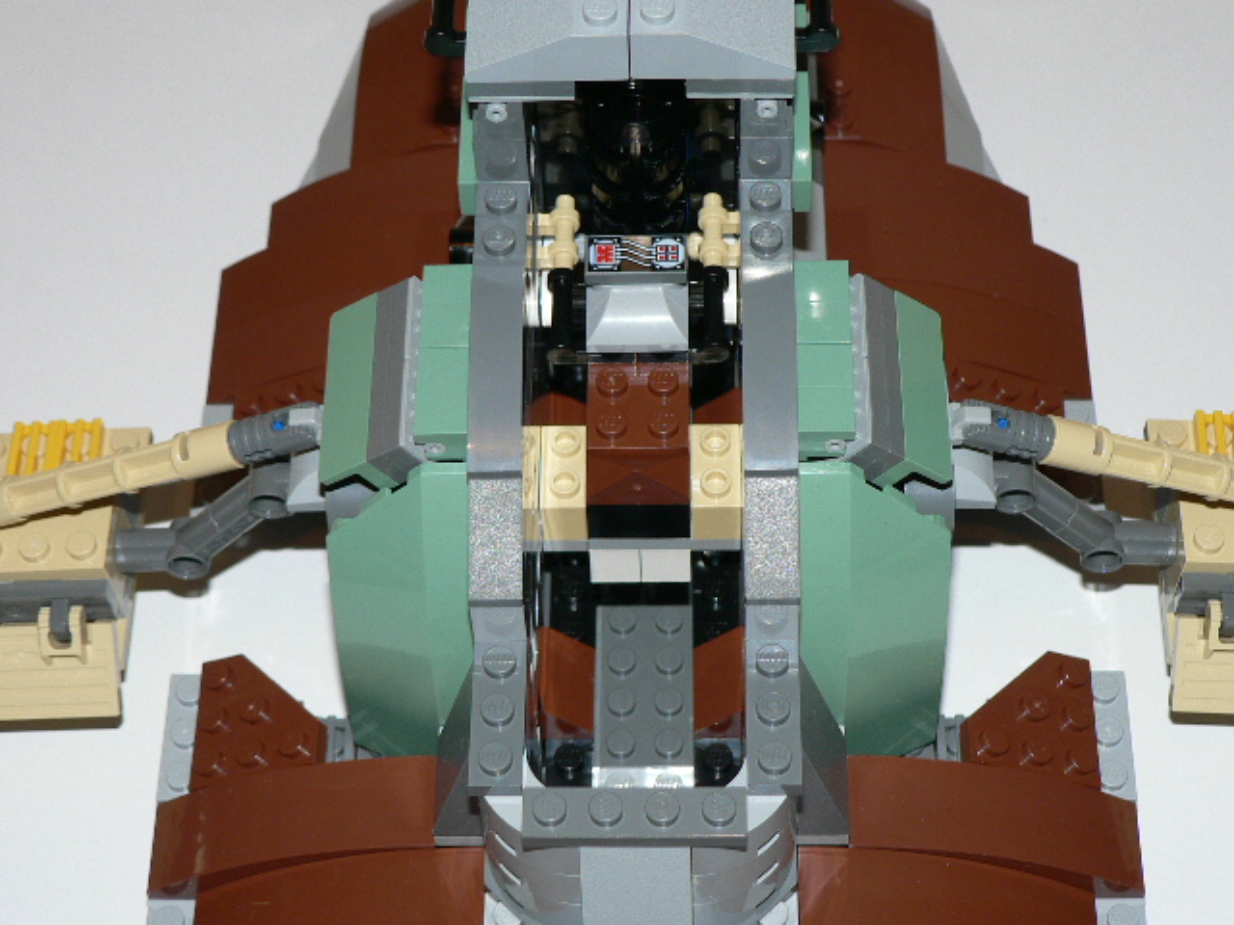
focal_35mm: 76
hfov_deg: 25.7
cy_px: 462
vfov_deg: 19.4
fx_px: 2709
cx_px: 617
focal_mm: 12.6
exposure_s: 1/60
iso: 100
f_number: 3.2
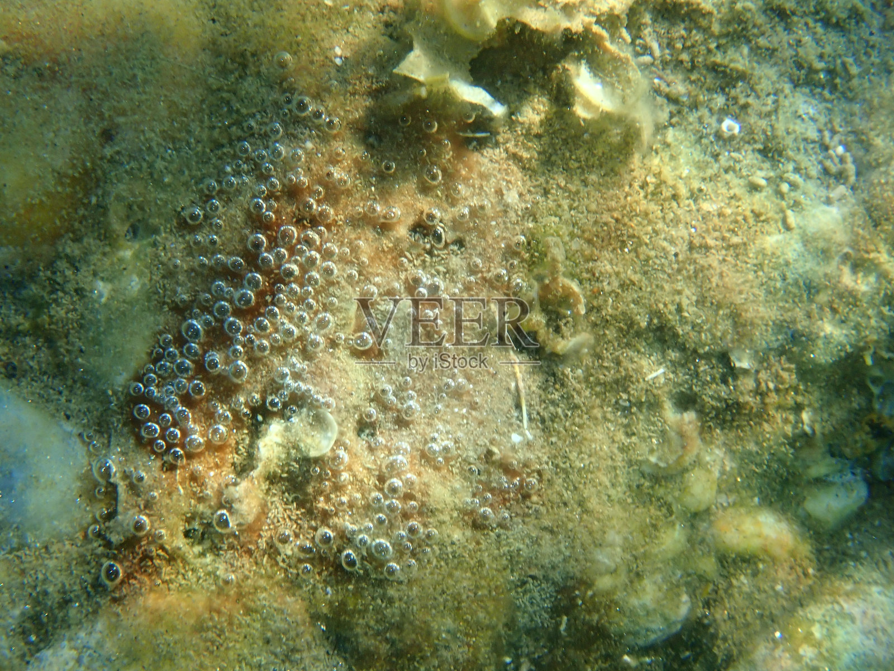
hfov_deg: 19.6
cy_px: 336
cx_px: 447
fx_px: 2583
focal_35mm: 100
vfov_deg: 14.8
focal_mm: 18
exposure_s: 1/250
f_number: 6.3
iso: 200
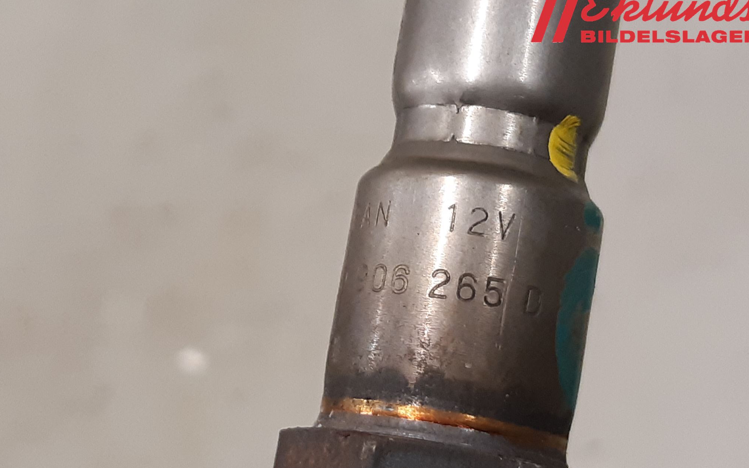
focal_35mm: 28
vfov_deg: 44.4
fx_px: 572
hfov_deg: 66.5
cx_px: 379
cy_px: 265
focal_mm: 3.93
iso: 160
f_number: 1.7
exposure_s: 1/50
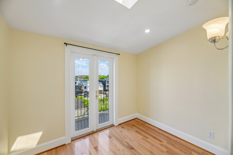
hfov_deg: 104.3
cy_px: 78
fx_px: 91
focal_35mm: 14
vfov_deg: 81.2
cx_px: 116
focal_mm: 14
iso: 100
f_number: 8
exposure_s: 1/60
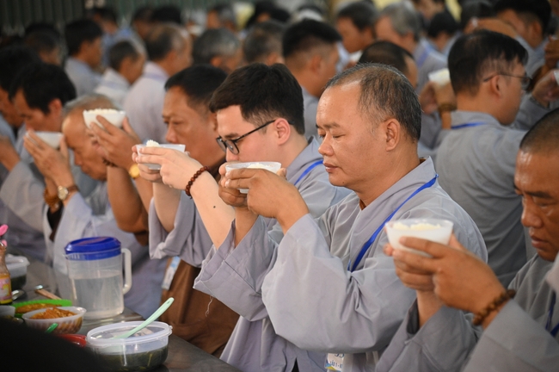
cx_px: 280
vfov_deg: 11.4
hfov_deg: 17.1
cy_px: 186
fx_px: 1861
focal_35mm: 120
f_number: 4
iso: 4000
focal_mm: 120
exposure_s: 1/200
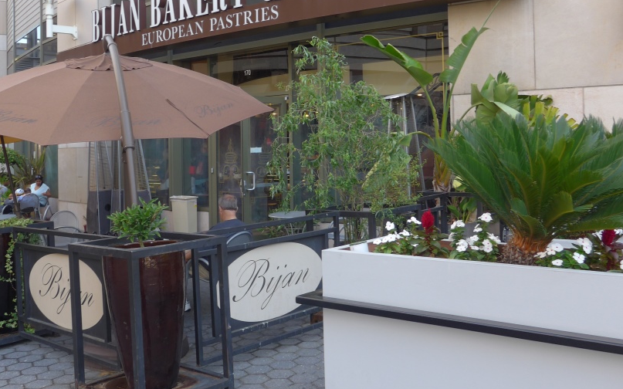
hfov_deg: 50.3
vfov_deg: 32.6
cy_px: 139
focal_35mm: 39
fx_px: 662
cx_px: 282
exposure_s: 1/125
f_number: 2.8
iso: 80
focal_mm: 6
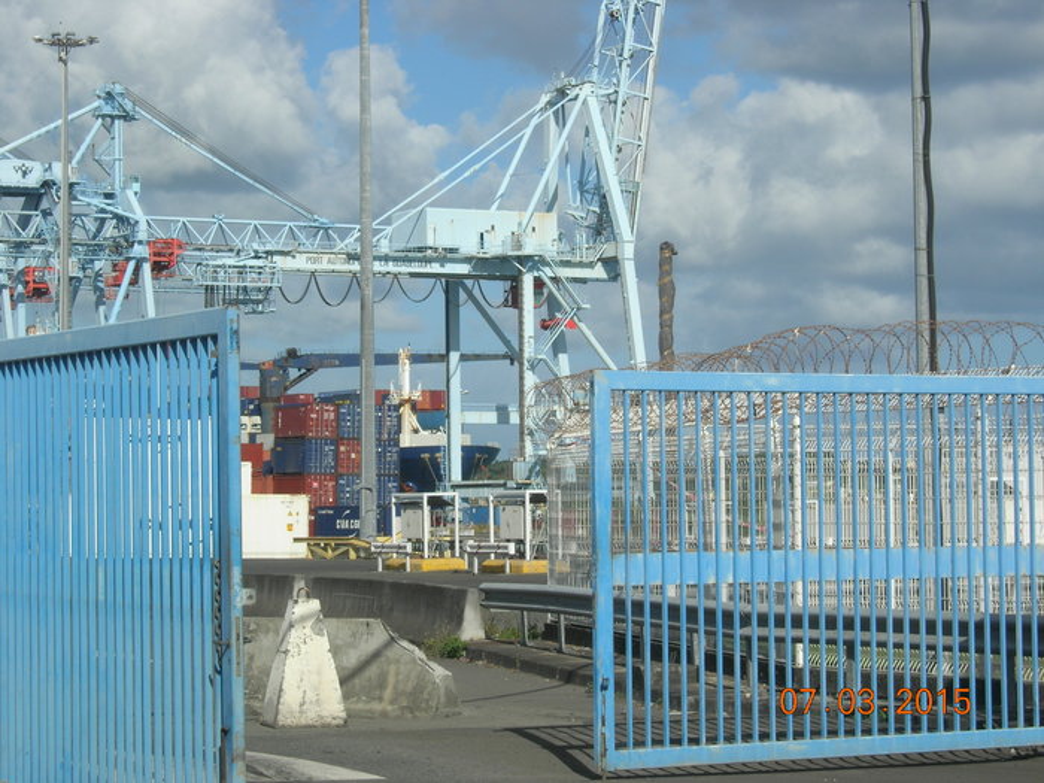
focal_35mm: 113
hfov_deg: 17.4
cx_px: 522
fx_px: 3408
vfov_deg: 13.1
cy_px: 392
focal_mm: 23.4
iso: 64
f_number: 8.2
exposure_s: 1/408
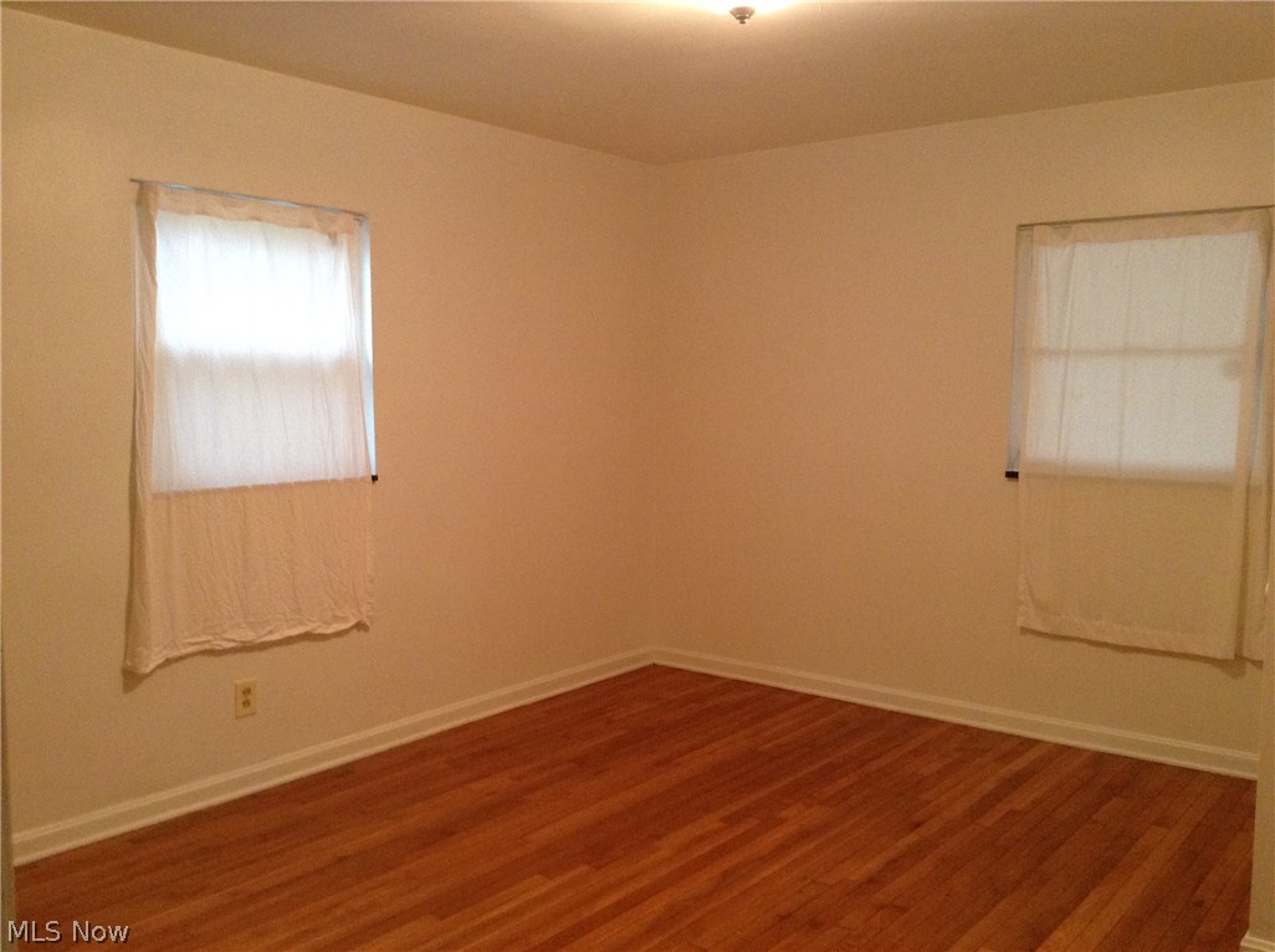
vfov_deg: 42.8
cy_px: 476
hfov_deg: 55.4
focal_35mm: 33
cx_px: 638
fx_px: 1213
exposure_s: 1/24
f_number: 2.4
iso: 160
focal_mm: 3.3
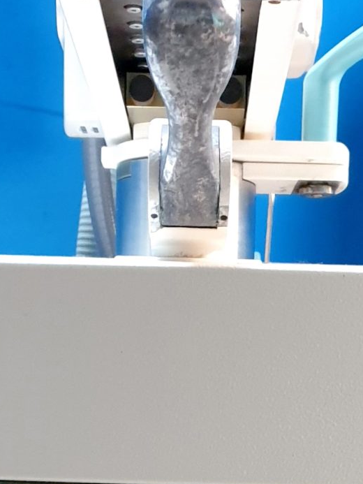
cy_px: 779
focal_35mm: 96
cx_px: 214
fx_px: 1342
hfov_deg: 15.4
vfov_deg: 17.7
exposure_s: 1/33
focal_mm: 4.3
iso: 320
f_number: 1.5
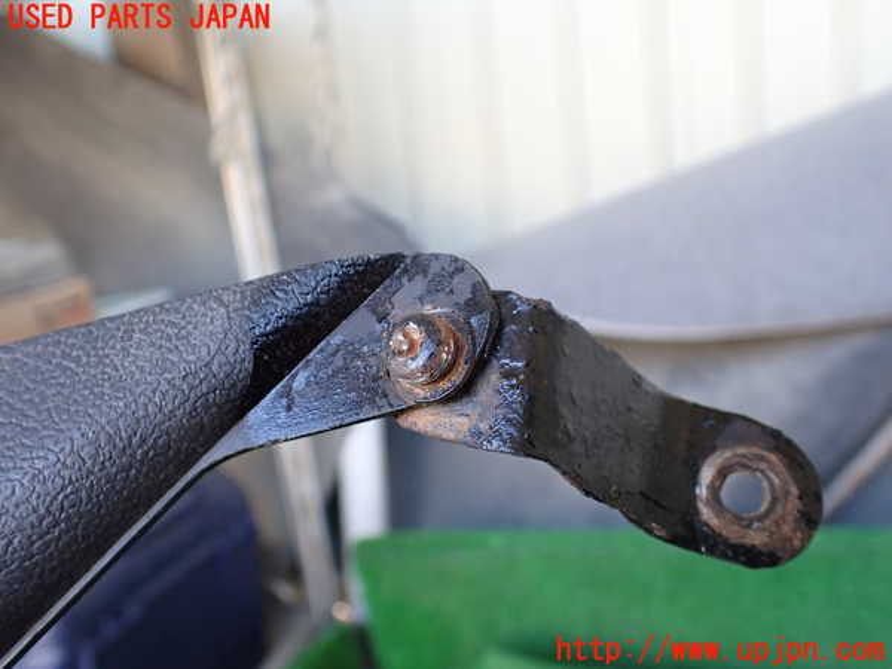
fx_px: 773
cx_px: 446
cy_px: 334
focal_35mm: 30
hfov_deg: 60.0
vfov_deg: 46.8
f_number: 2.3
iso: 400
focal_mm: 5.4
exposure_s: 1/125
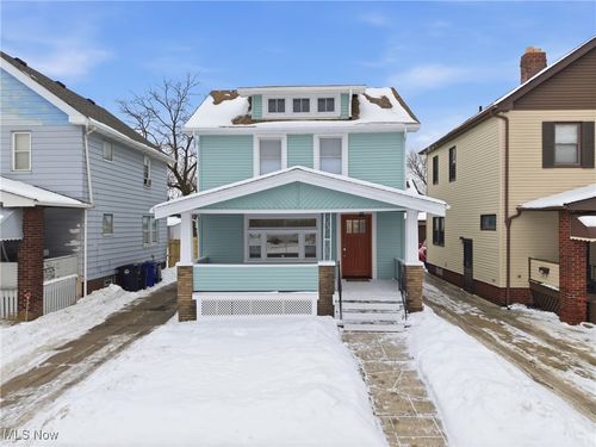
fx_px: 413
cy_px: 224
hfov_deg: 71.6
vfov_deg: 56.8
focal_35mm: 24
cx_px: 298
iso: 100
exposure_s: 1/30
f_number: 1.8
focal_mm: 8.7
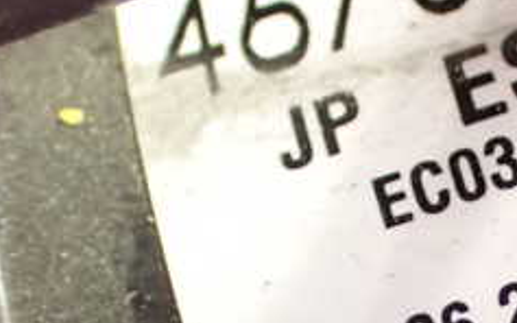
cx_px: 456
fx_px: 1888
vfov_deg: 9.7
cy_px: 343
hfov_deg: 15.4
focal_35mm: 134
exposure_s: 1/8
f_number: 3.2
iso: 1600
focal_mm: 9.01
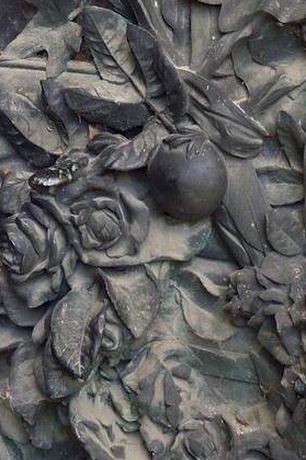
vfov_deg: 15.7
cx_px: 37
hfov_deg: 11.1
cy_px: -189
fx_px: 1559
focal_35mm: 122
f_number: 5.6
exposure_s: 1/100
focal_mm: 32
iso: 800
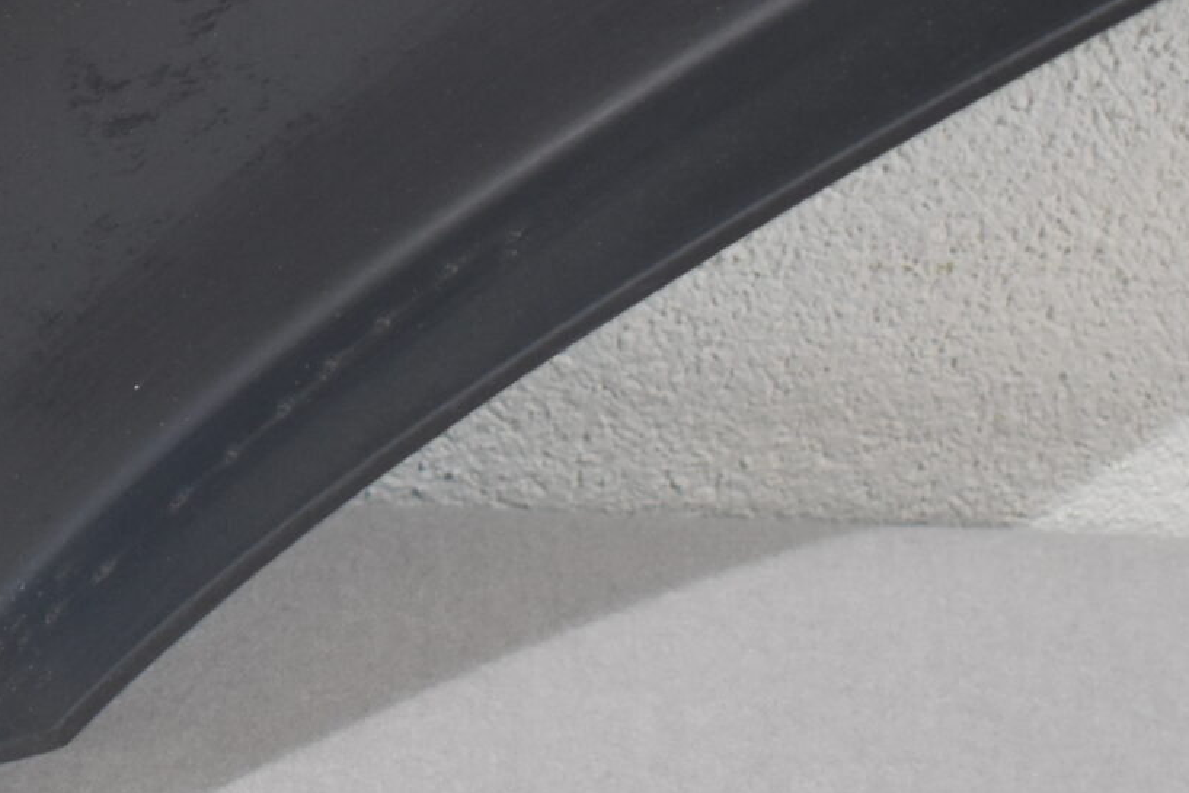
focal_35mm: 188
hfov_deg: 10.9
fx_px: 6210
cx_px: 39
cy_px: -66
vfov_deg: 7.3
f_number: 5
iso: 800
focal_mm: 40
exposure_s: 1/125
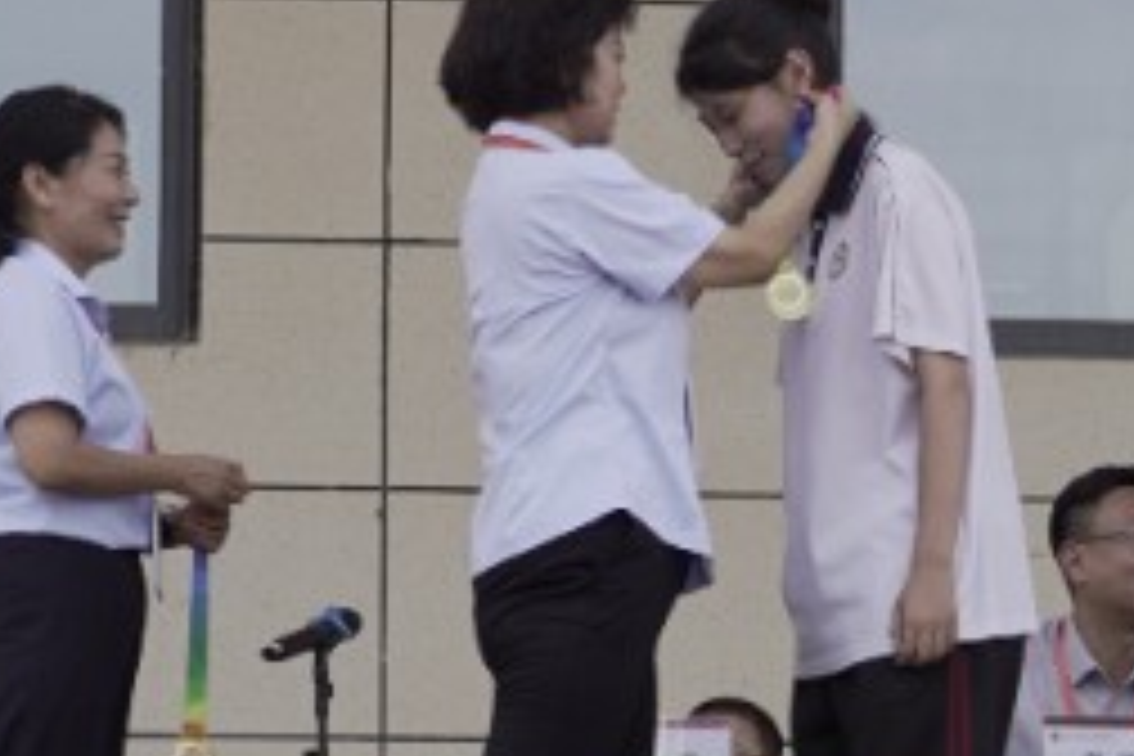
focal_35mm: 295
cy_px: 421
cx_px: 801
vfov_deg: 4.7
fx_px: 9292
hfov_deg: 7.0
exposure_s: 1/320
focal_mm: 62
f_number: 4
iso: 200
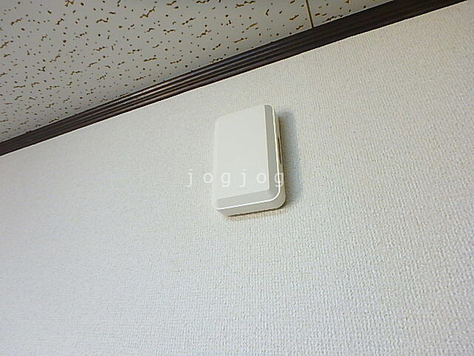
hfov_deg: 79.0
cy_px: 178
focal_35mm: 21
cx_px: 237
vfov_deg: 63.4
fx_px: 288
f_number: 3.5
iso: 200
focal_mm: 3.7
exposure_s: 1/40
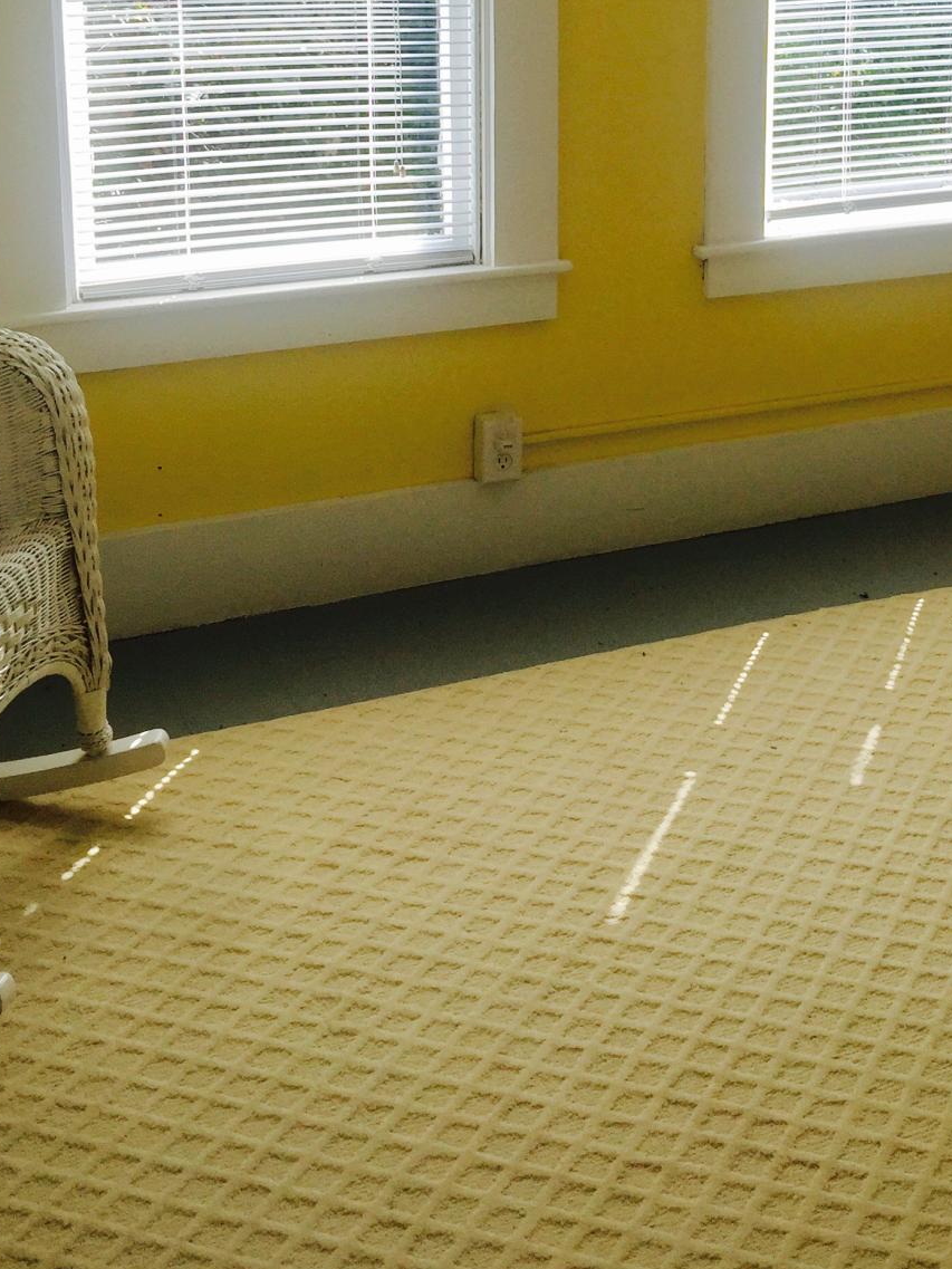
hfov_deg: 28.1
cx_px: 731
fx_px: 1870
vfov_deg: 35.8
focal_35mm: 51
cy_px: 196
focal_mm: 4.15
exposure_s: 1/377
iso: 32
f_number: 2.2
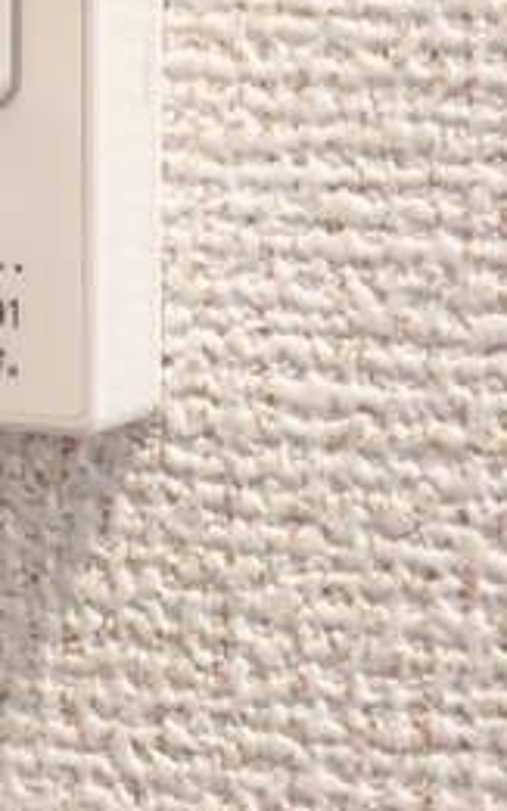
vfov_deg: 10.3
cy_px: -286
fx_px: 4402
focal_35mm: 199
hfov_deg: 6.4
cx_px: -547
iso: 199
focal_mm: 5.43
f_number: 1.89
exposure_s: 1/30
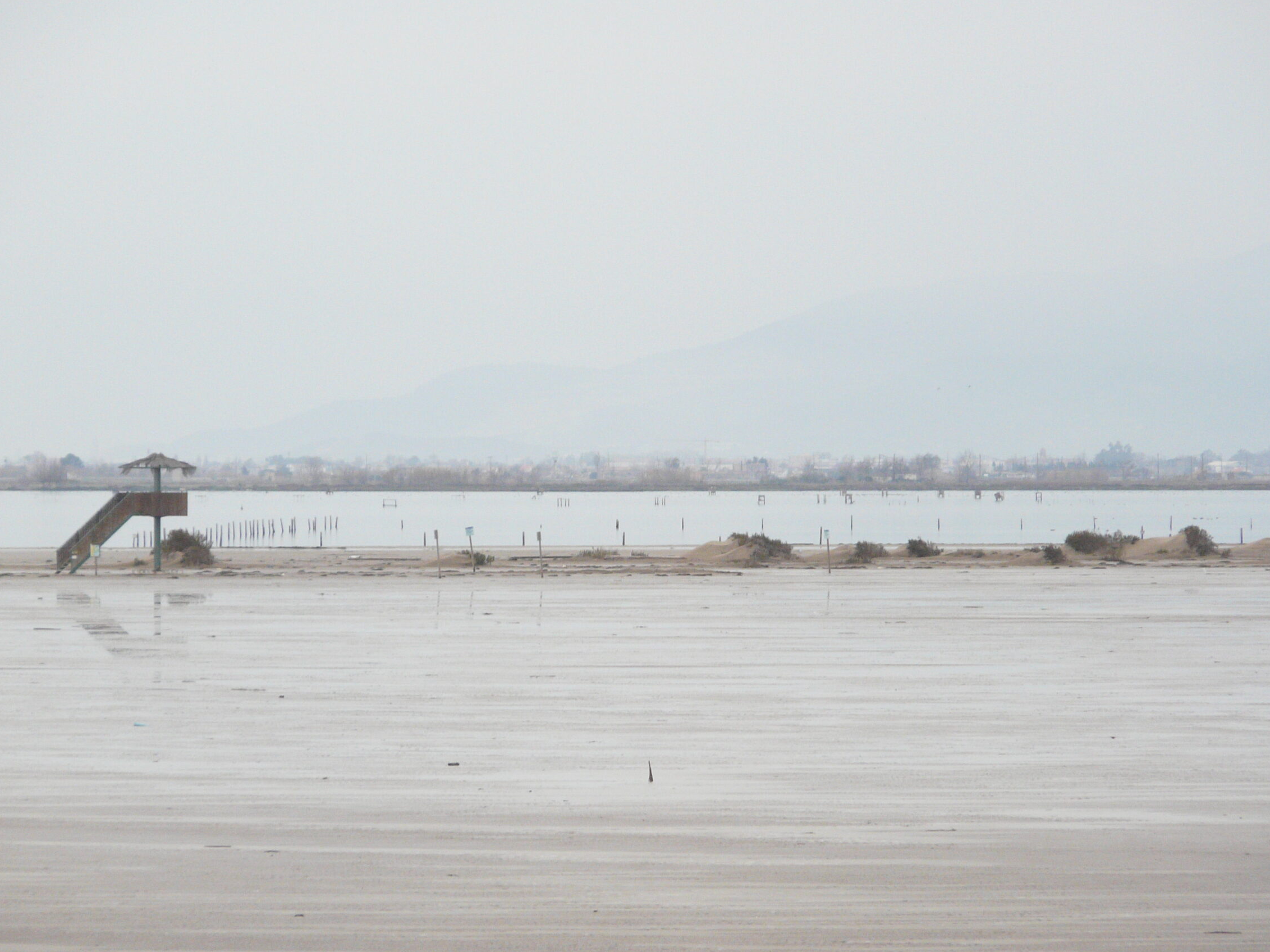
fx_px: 11996
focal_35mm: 327
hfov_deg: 6.1
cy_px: 479
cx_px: 661
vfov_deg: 4.5
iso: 200
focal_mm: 47.5
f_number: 3.6
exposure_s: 1/80
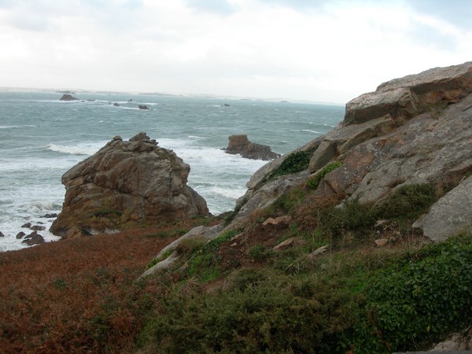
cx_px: 236
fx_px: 518
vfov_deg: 37.7
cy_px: 177
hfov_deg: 49.0
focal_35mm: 38
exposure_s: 1/87.2
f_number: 4.8
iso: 50
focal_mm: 7.8
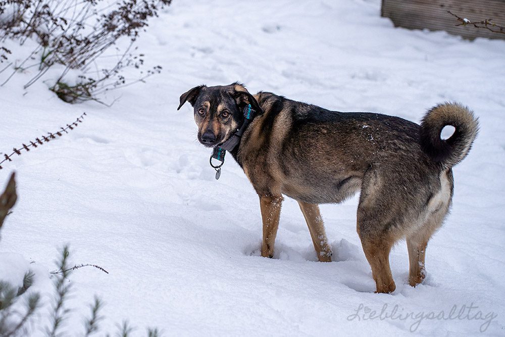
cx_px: 252
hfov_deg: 45.4
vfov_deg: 31.2
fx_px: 603
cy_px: 168
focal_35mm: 43
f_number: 4
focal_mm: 43
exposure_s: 1/2000
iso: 800
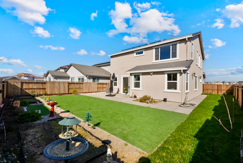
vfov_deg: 73.8
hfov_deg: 96.7
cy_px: 82
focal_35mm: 16
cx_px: 122
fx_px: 108
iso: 160
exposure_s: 1/400
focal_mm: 16
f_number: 8
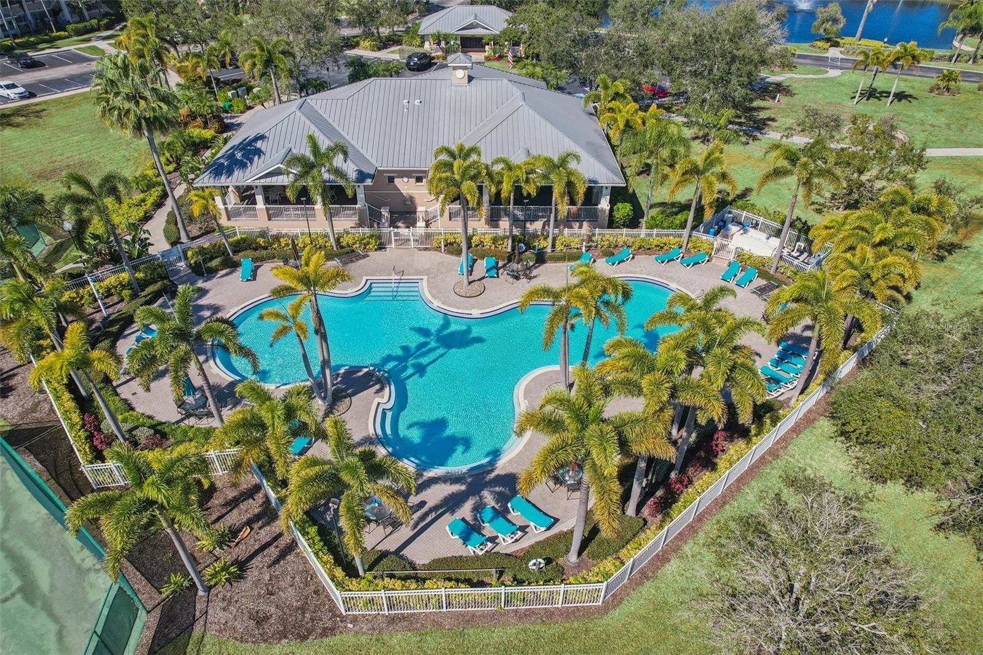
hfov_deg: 78.6
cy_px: 328
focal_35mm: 22
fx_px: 601
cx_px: 492
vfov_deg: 57.2
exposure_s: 1/2000
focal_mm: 8.4
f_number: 2.8
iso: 130
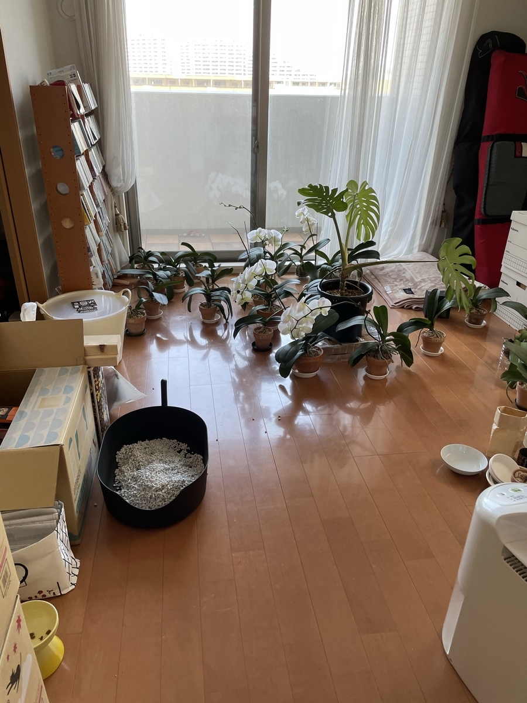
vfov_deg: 67.3
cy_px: 352
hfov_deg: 53.1
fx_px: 528
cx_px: 264
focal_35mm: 26
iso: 64
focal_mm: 4.2
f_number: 1.6
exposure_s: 1/100
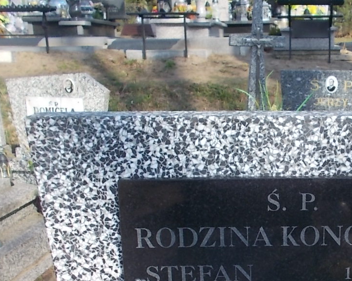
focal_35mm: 56
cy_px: 210
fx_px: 583
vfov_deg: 26.8
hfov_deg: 32.5
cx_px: 289
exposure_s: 1/500
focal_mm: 4.6
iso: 80
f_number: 3.2
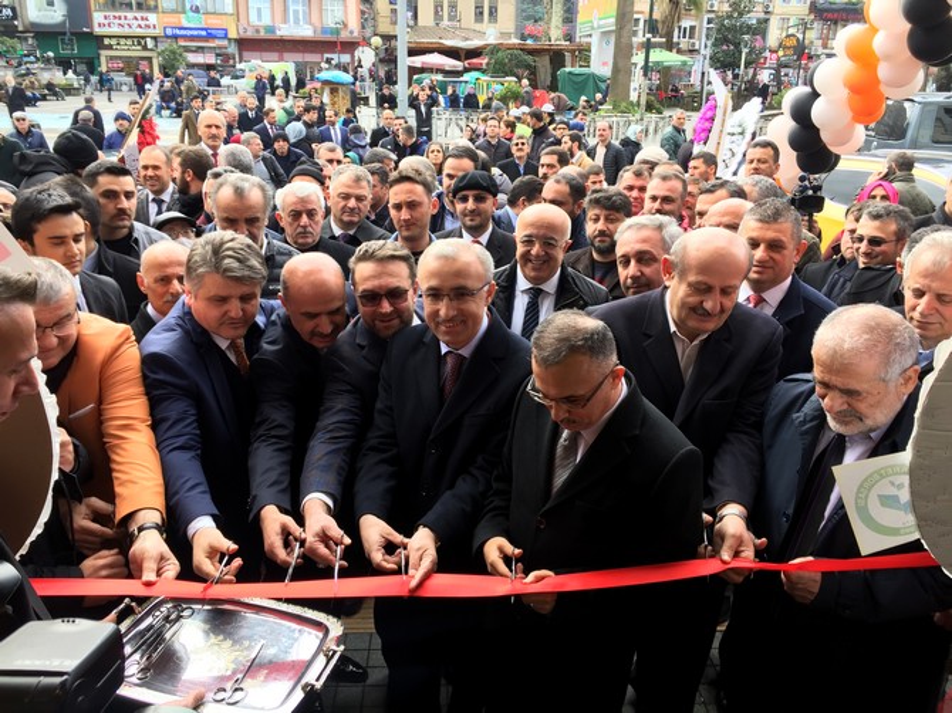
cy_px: 356
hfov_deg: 61.7
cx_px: 476
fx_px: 797
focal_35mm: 29
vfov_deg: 48.2
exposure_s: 1/168
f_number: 2.2
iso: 32
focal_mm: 4.15
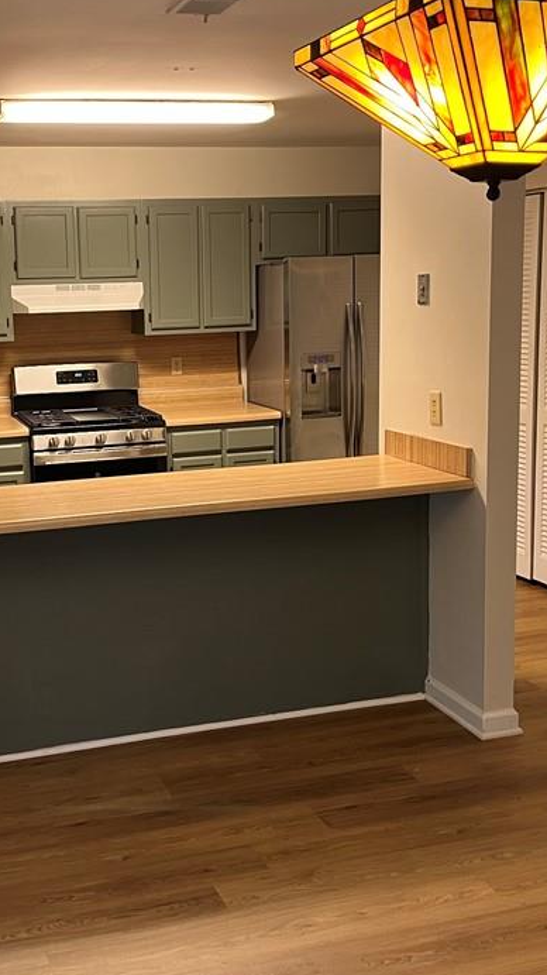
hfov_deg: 27.9
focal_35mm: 42
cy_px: 454
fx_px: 1084
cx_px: 131
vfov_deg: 48.3
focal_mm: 5.1
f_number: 1.6
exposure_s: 1/60
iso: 250
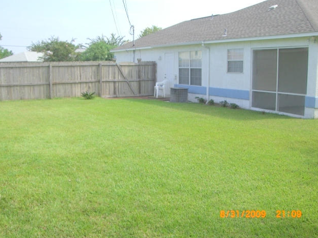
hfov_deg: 47.9
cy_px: 117
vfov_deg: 36.8
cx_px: 158
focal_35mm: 39
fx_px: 358
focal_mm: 6.2
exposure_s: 1/400
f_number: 4.3
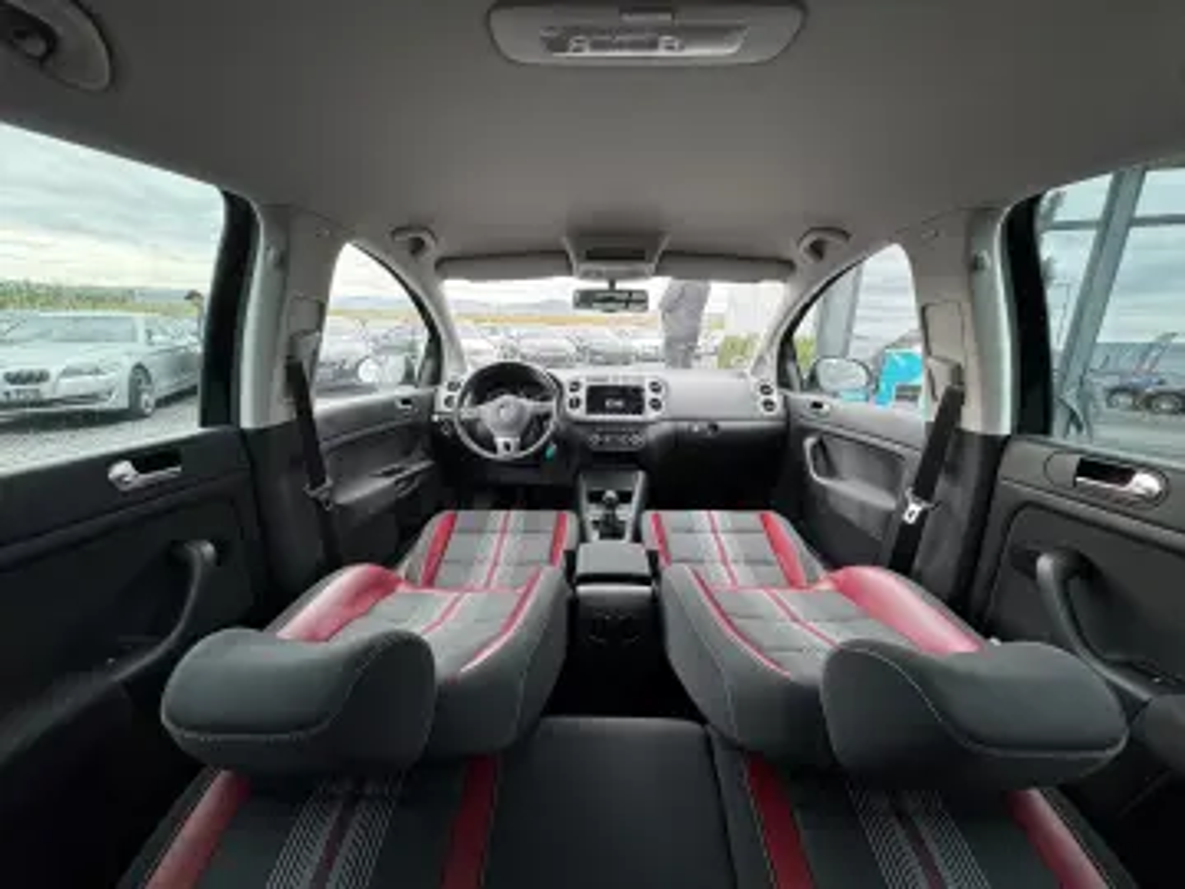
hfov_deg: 102.1
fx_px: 479
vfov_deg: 85.7
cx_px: 592
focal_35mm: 14
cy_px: 444
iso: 100
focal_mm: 2.22
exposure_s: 1/99
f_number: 2.2
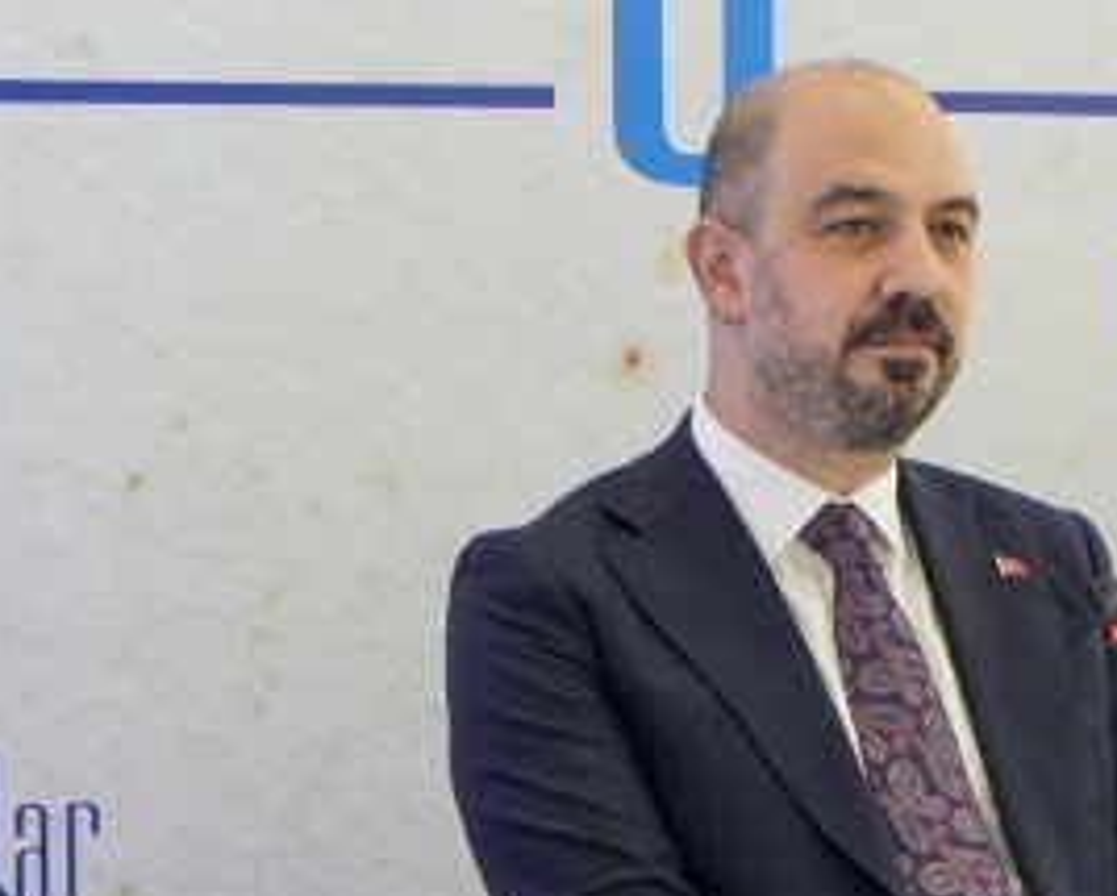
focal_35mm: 189
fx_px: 6255
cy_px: 435
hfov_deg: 10.1
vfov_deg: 8.2
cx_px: 1121
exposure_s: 1/125
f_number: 4
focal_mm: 35
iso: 800
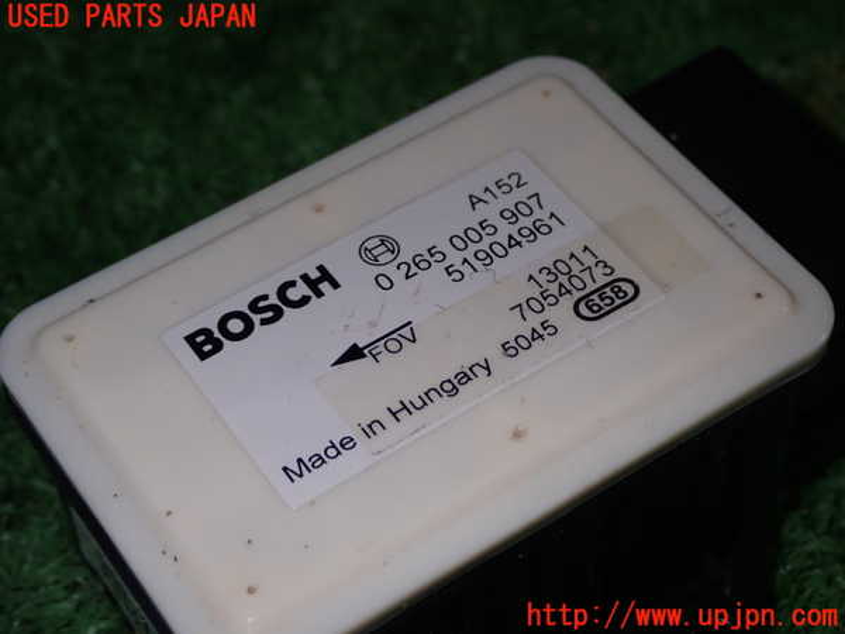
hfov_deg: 25.3
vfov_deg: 19.1
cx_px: 422
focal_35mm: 77
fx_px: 1880
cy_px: 317
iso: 200
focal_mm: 13.65
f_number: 13
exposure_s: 1/80
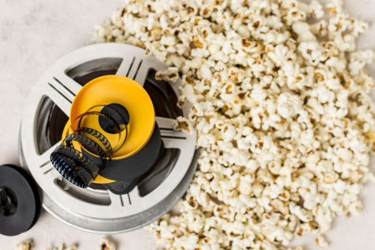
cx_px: 188
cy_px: 125
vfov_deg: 25.8
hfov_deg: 37.9
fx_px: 547
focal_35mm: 52
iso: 100
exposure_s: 1/200
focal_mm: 35
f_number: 2.8
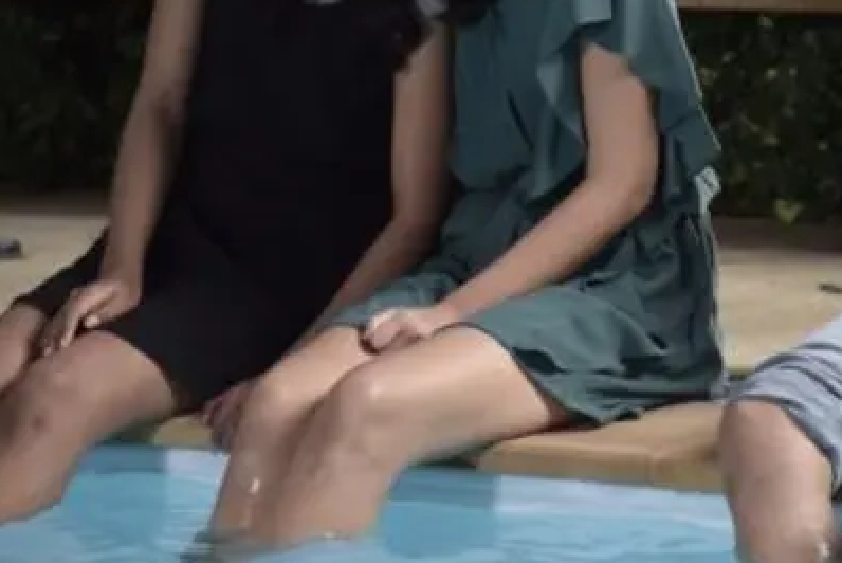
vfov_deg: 4.9
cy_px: 17
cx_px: 666
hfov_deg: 7.4
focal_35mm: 279
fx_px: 6530
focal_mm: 95
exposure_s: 1/60
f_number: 5.3
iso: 1000
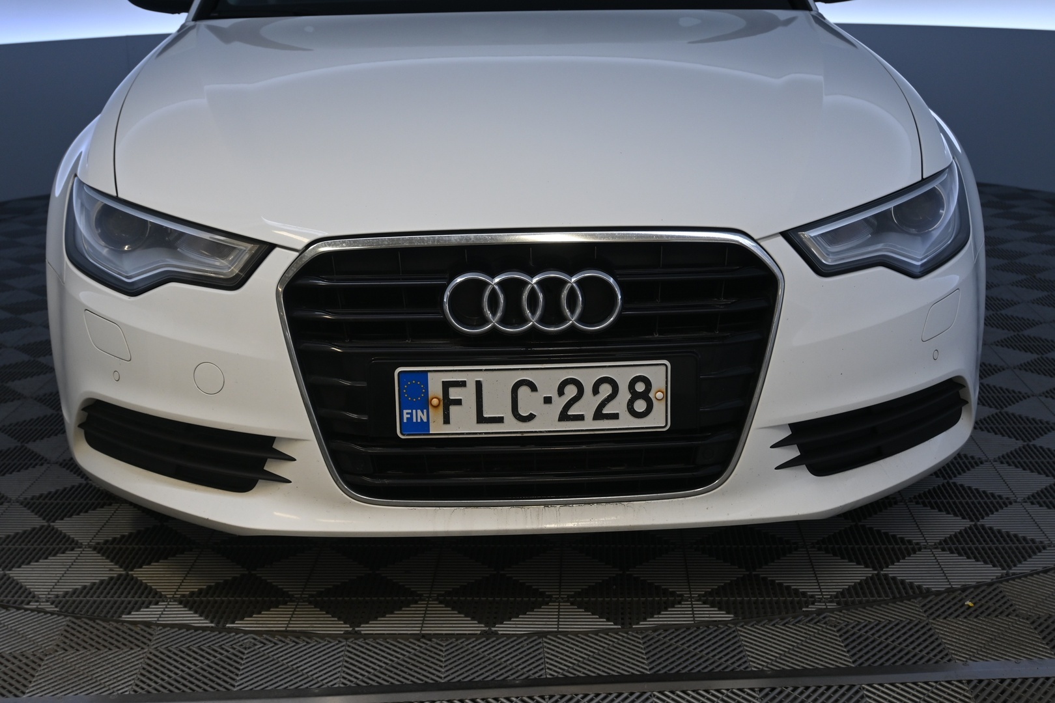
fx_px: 1341
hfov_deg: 43.0
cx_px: 528
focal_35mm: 46
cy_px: 352
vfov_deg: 29.4
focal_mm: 30.5
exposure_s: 1/60
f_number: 4.8
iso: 320
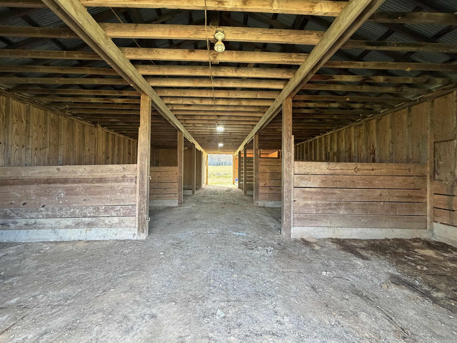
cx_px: 228
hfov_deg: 102.1
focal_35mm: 14
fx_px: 185
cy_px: 172
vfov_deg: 85.7
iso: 320
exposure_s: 1/121
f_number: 2.2
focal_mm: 2.22
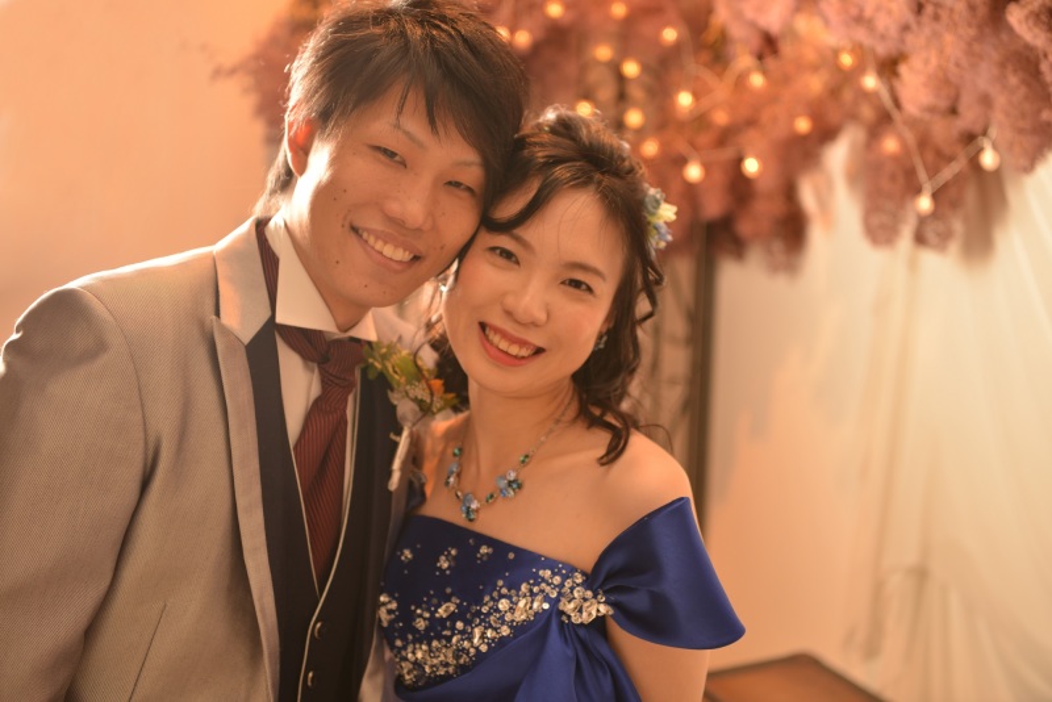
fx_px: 1462
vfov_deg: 27.0
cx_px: 526
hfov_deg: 39.6
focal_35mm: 50
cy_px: 351
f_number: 2.8
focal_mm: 50
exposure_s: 1/20
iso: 125
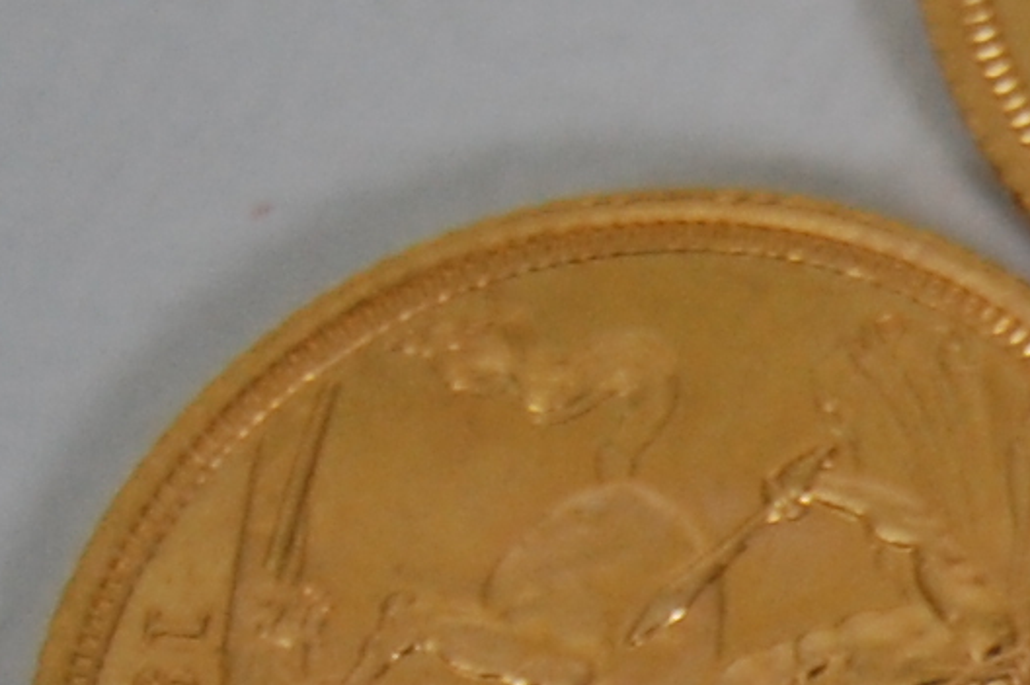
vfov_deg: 2.9
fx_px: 13430
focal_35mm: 470
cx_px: 2343
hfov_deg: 4.3
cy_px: 999
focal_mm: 55
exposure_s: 1/60
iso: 400
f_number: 5.6
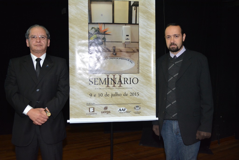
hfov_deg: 57.2
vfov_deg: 40.0
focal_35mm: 33
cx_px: 120
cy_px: 80
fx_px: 219
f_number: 4
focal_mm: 22
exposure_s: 1/60
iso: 1100
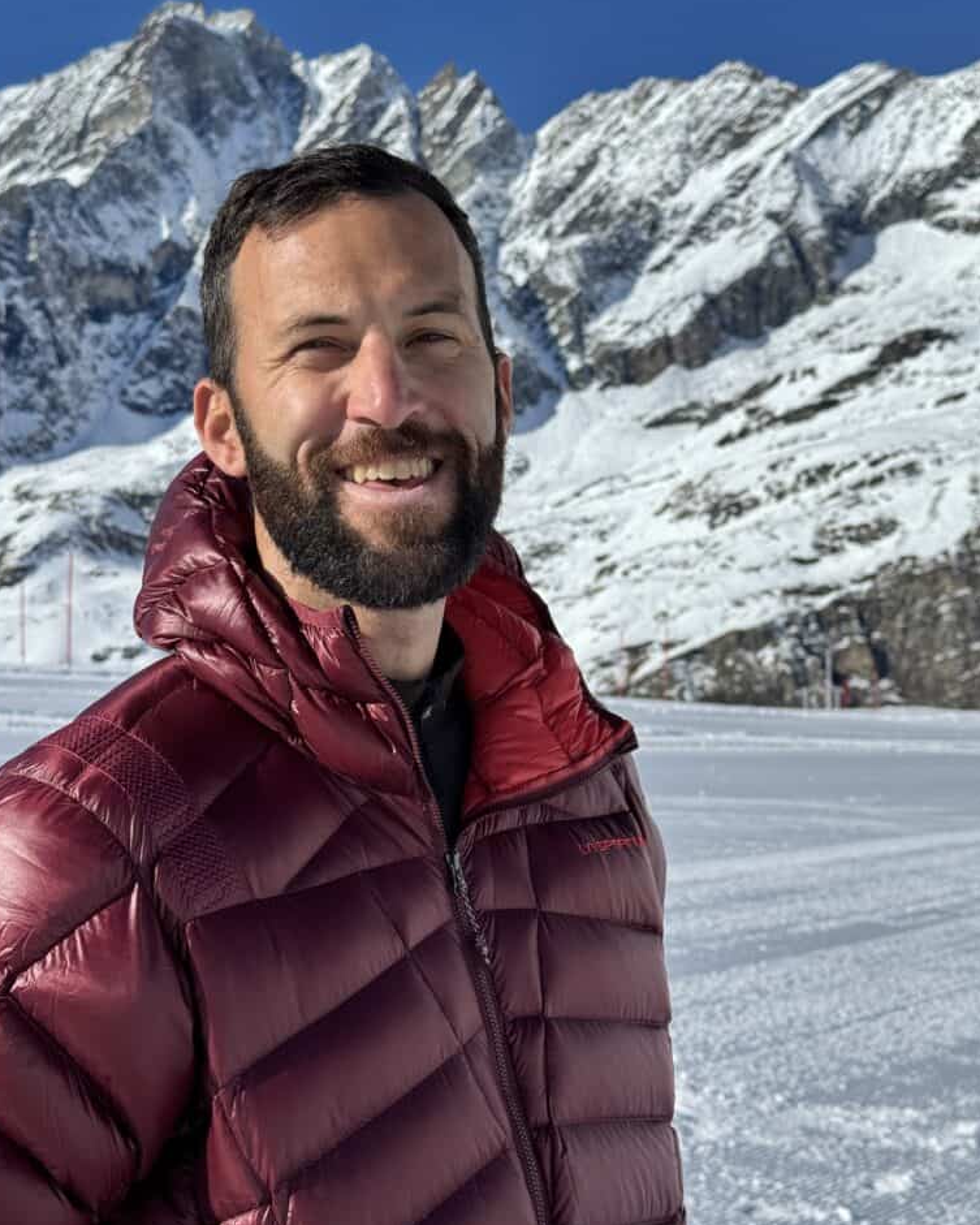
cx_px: 485
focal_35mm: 51
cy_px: 575
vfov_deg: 36.6
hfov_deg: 29.7
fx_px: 1849
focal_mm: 6.76
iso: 64
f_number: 1.78
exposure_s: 1/9009
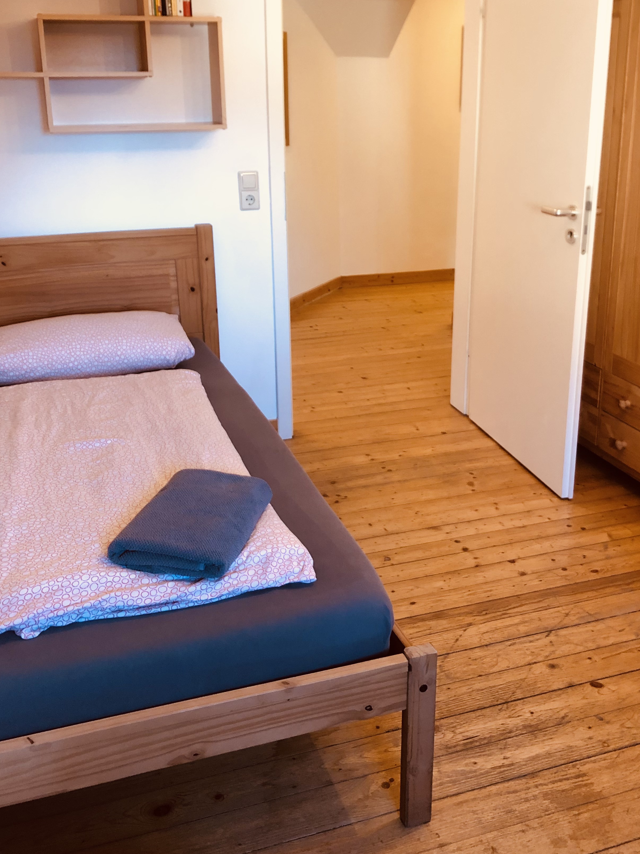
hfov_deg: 40.6
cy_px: 362
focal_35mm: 35
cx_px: 354
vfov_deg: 52.4
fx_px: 863
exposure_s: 1/17
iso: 100
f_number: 1.8
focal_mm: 4
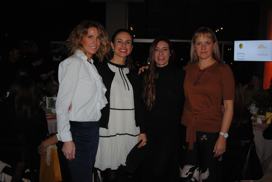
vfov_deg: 40.1
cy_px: 91
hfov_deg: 57.2
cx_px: 136
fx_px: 250
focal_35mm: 33
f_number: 3.8
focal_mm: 22
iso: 200
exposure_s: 1/60
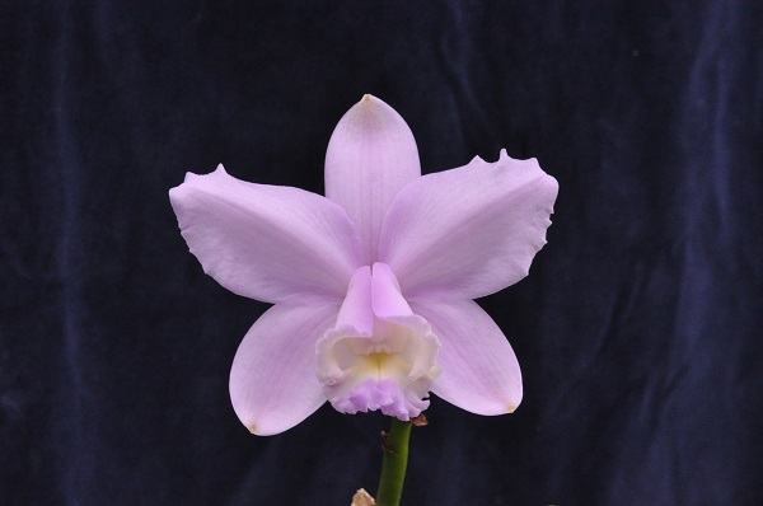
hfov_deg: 19.5
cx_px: 382
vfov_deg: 13.0
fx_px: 2222
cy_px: 253
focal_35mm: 105
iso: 1600
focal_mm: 70
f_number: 18
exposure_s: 1/125
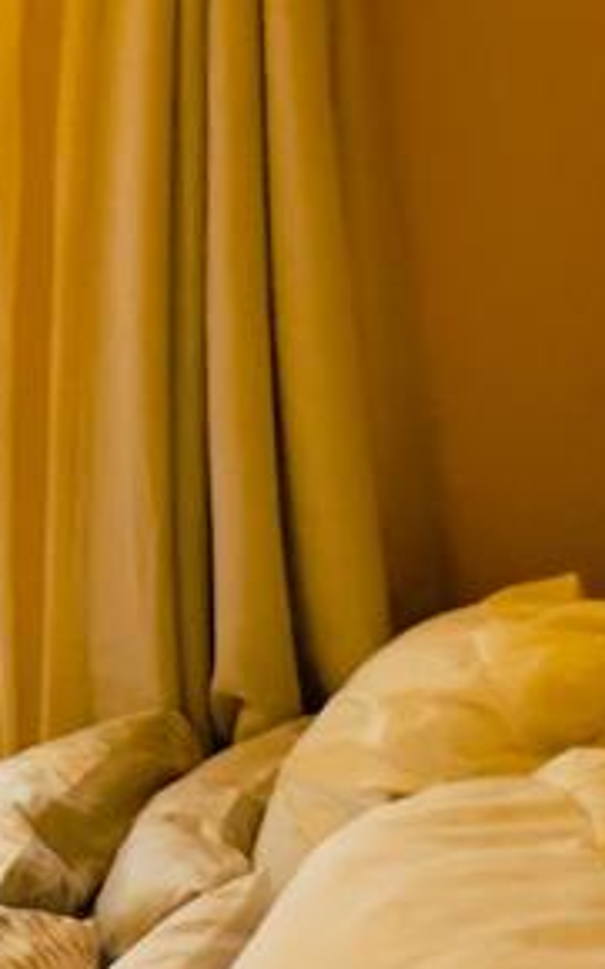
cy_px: 461
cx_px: -612
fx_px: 1003
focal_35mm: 38
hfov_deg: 19.1
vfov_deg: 51.5
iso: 200
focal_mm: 1.57
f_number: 1.8
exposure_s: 1/100
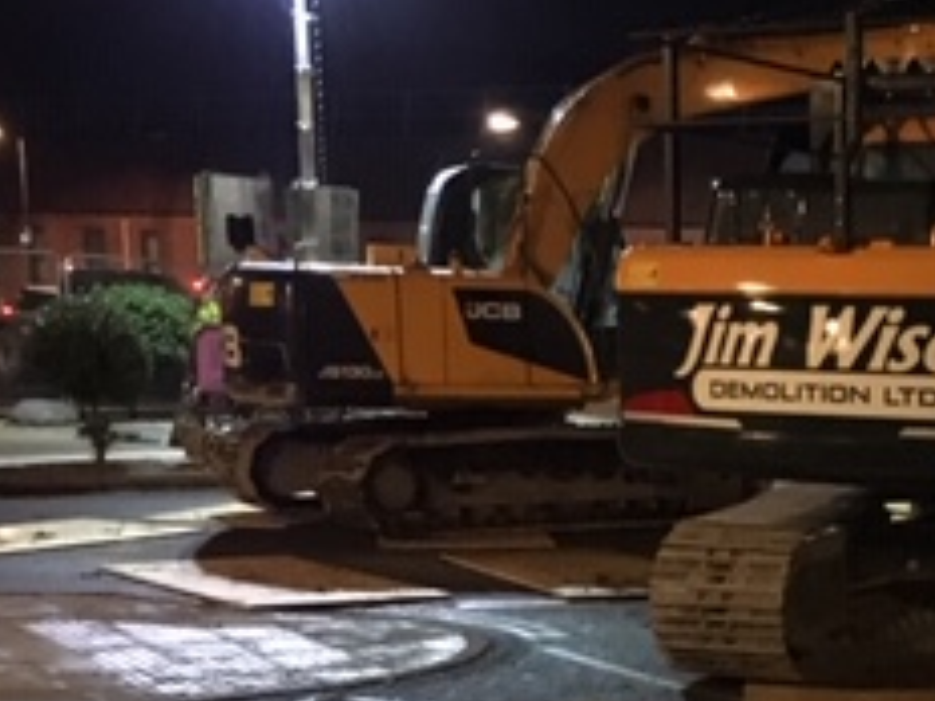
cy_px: 657
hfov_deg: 22.7
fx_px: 2161
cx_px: 1092
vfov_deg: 18.1
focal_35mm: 80
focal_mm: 4.15
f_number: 2.2
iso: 320
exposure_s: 1/17
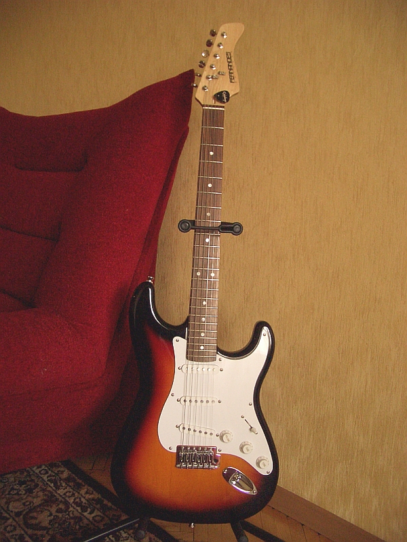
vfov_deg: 52.6
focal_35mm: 35
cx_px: 204
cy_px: 271
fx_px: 549
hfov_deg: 40.7
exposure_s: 1/25
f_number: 2.6
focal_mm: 5.8
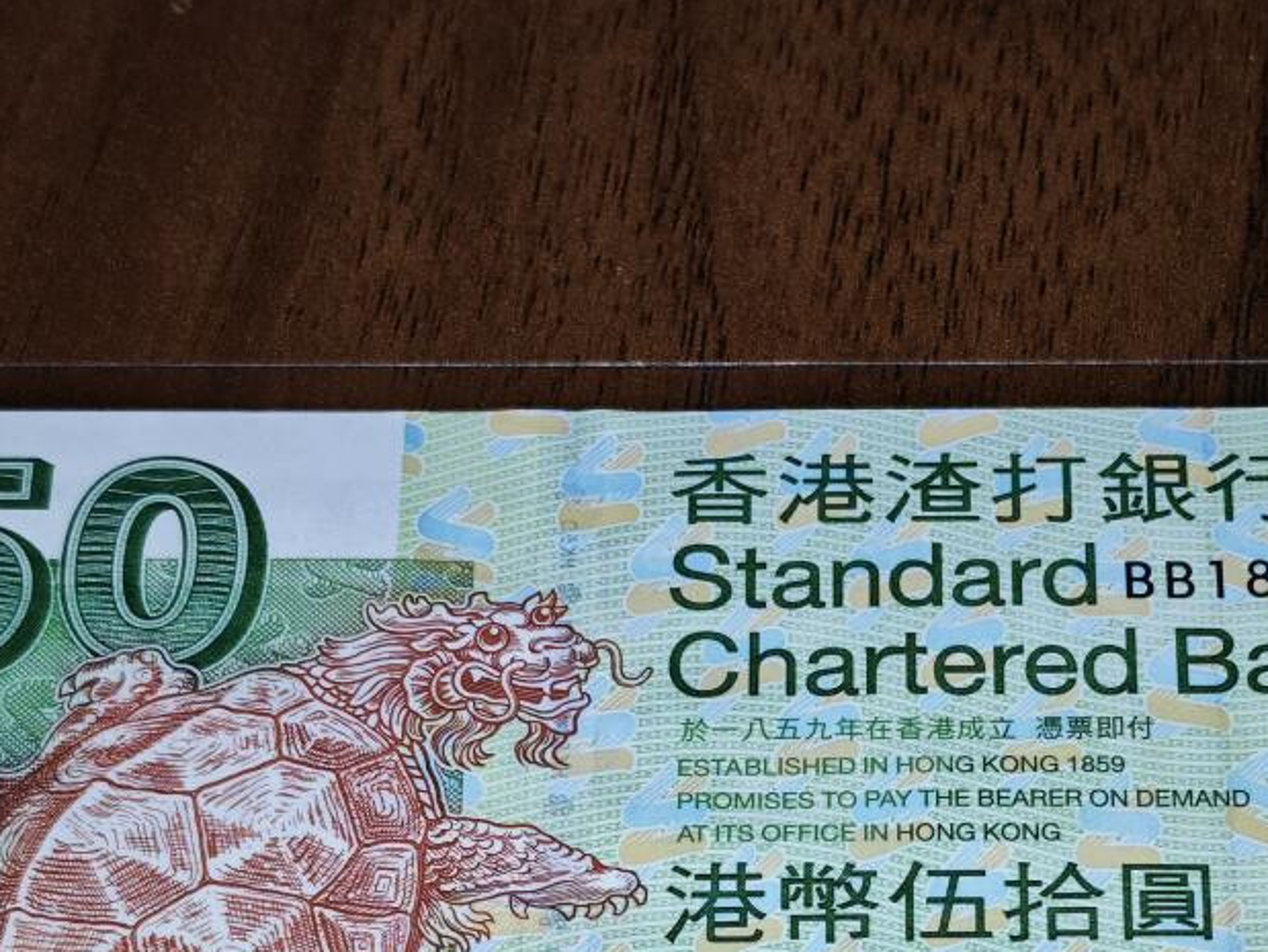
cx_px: 922
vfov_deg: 13.0
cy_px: 905
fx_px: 4142
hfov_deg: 17.3
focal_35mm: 113
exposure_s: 1/100
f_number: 1.63
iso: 100
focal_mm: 5.85
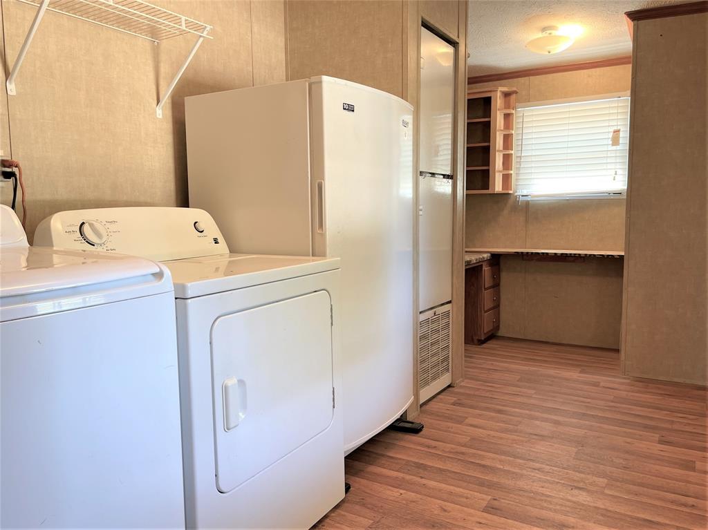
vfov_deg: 53.0
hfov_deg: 67.3
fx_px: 532
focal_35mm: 26
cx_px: 354
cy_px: 265
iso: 80
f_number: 1.6
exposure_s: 1/60
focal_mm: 5.1
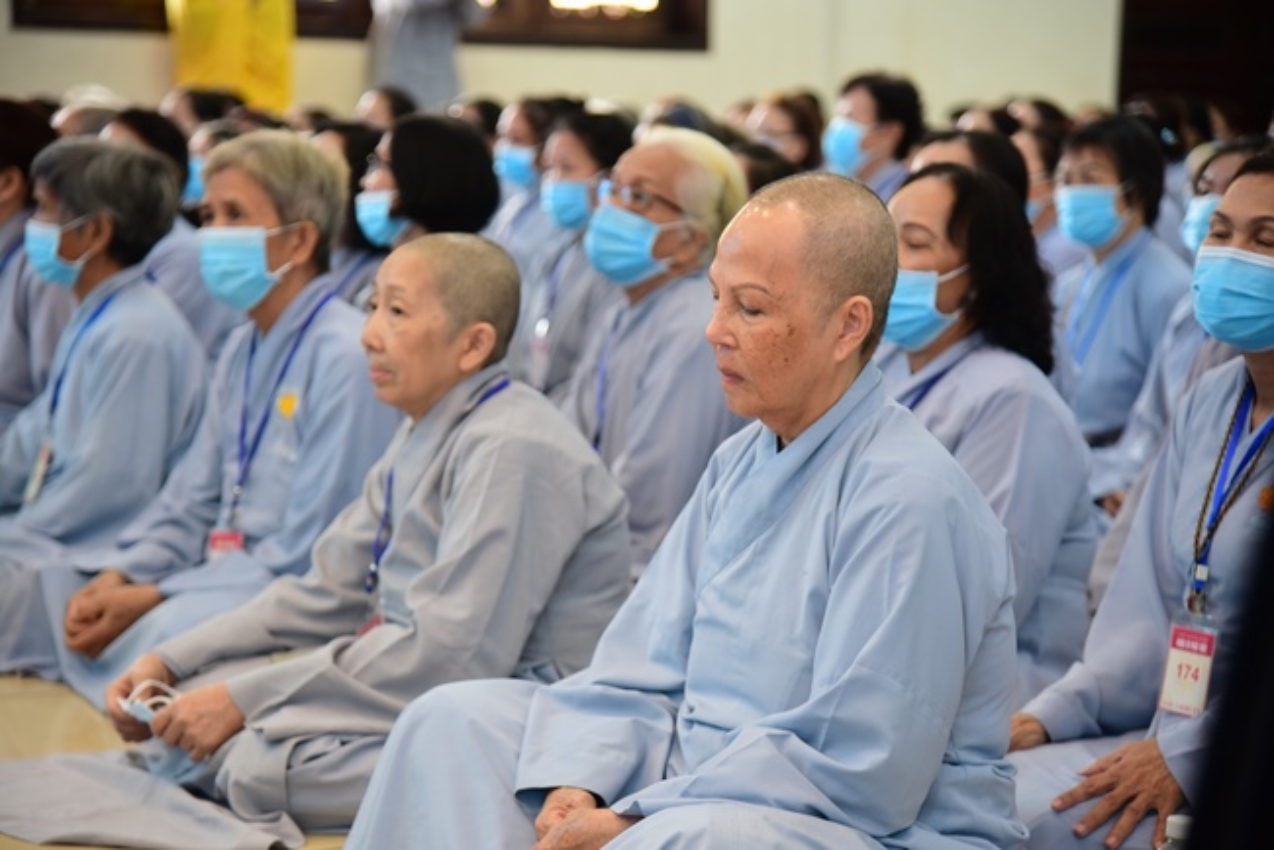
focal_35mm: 92
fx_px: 3257
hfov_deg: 22.1
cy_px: 425
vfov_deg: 14.9
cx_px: 637
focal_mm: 92
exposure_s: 1/30
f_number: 4
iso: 800
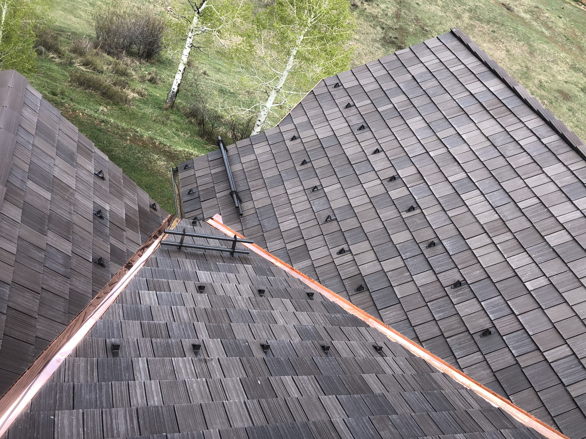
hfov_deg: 61.7
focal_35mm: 29
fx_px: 491
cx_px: 298
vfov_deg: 48.2
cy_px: 213
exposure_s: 1/467
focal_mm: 4
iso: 20
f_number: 1.8
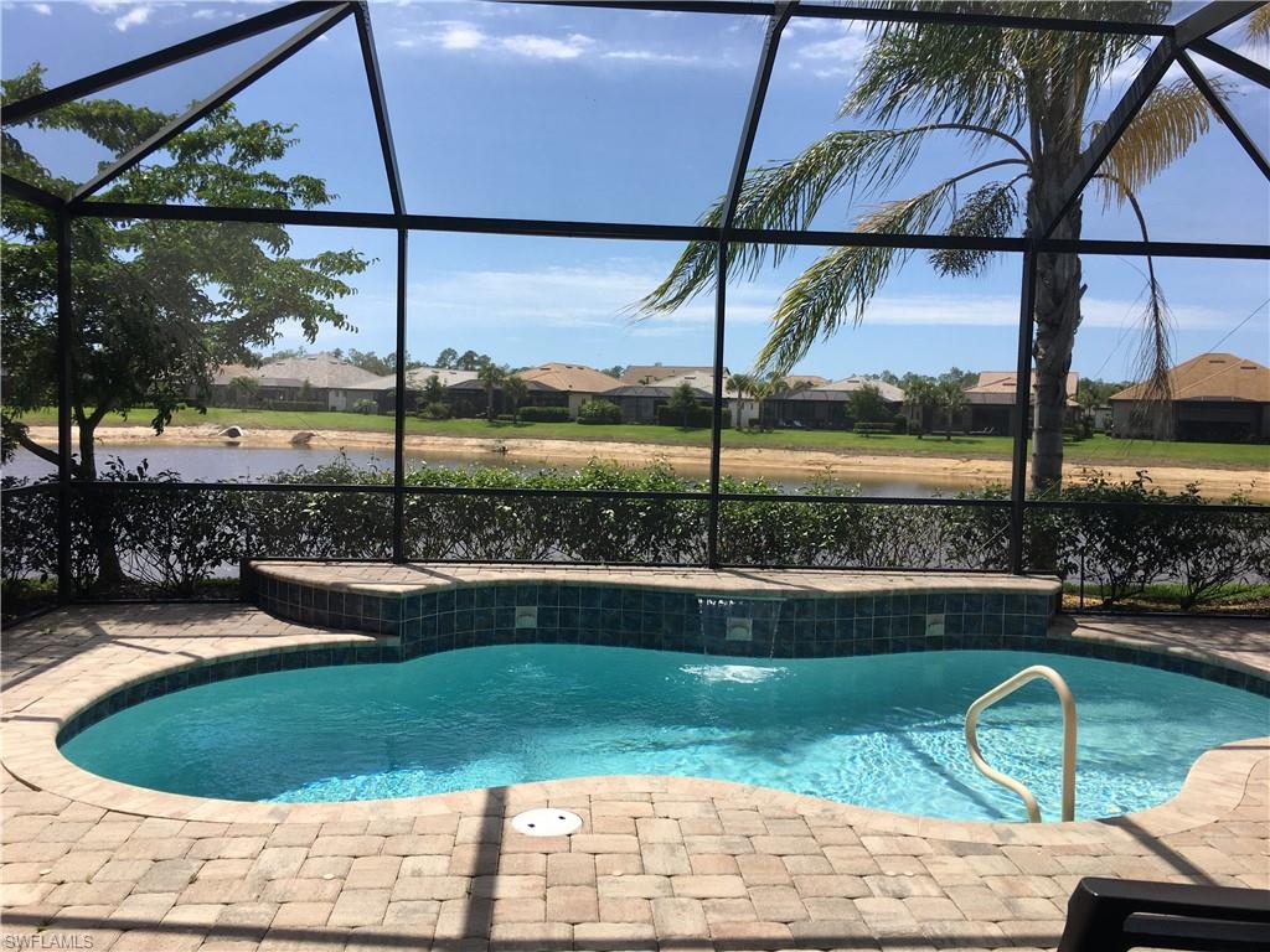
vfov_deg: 48.2
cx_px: 635
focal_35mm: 29
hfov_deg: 61.7
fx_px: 1064
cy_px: 476
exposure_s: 1/1202
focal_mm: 4.15
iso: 25
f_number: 2.2
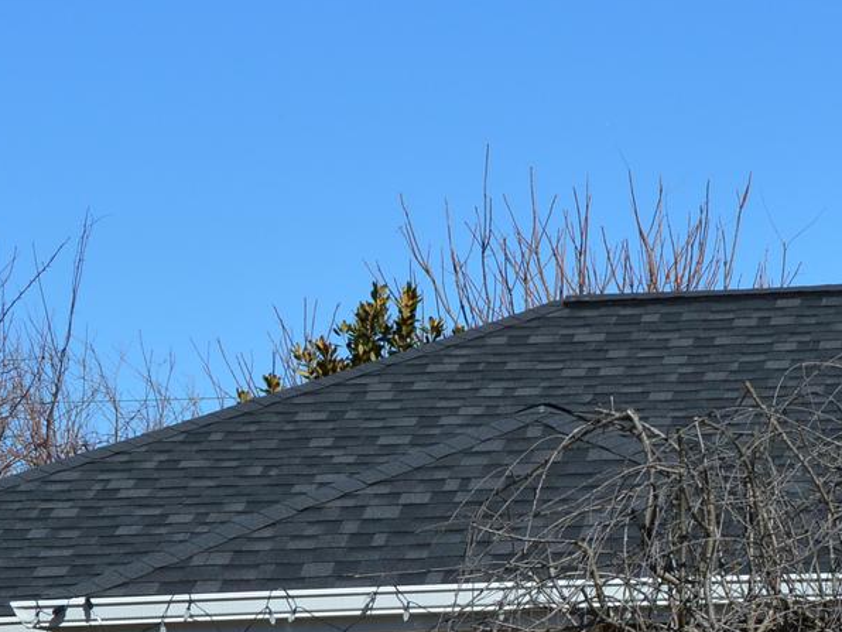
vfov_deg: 7.1
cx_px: 956
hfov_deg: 9.4
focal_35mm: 208
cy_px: 613
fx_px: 5059
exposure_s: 1/500
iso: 160
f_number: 11
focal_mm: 42
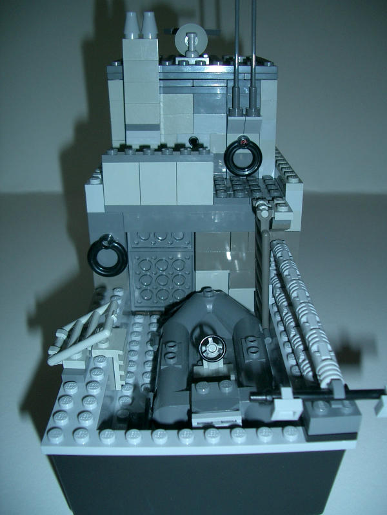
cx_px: 194
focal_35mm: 35
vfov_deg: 52.6
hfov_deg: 40.7
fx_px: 522
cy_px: 258
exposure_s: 1/40
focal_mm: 5.8
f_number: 2.6
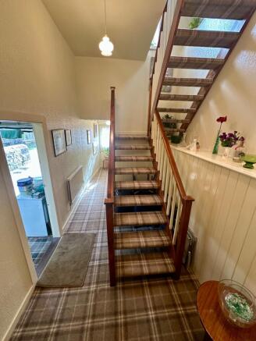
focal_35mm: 14
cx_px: 128
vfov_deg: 102.0
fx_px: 138
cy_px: 170
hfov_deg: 85.7
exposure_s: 1/50
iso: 160
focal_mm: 2.22
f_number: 2.2
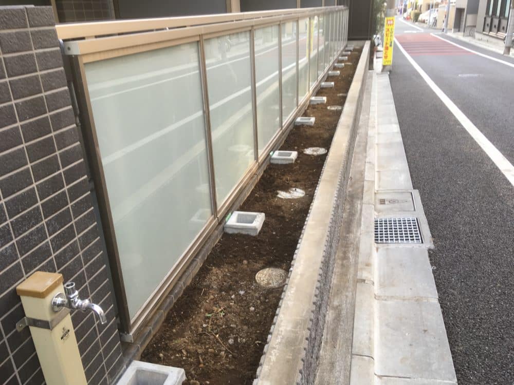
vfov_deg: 48.2
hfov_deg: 61.7
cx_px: 257
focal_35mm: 29
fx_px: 431
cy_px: 192
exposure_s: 1/60
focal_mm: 4.15
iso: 25
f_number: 2.2
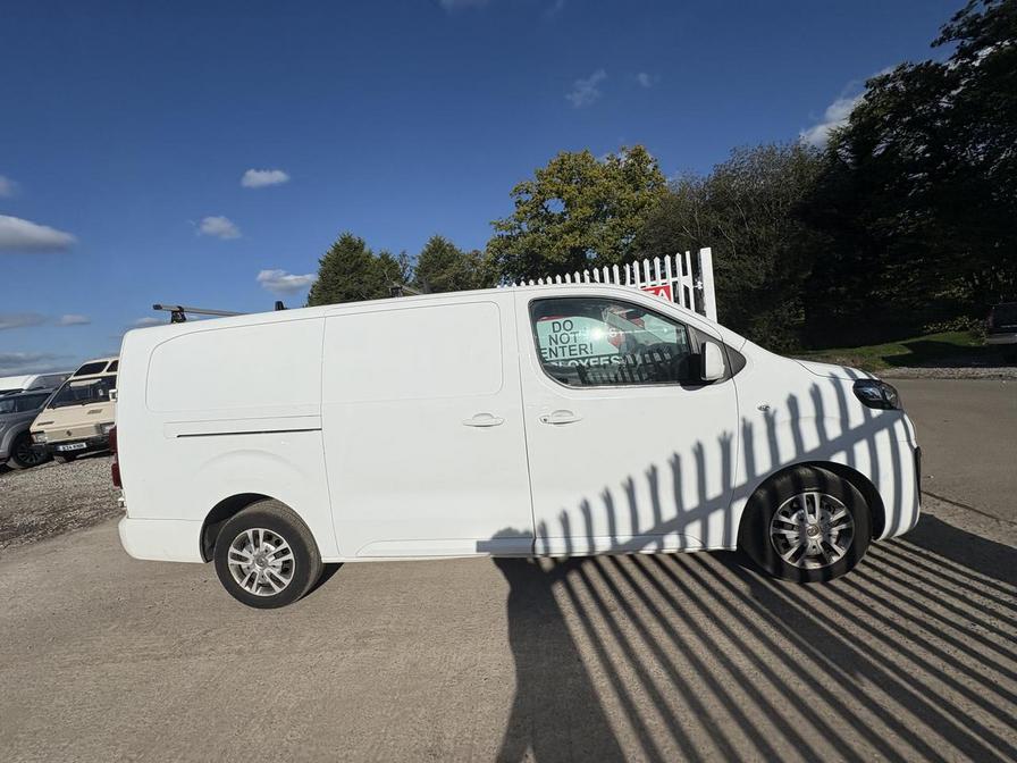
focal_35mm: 14
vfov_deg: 85.7
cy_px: 382
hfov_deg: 102.1
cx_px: 508
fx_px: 411
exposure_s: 1/7299
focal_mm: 2.22
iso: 32
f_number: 2.2
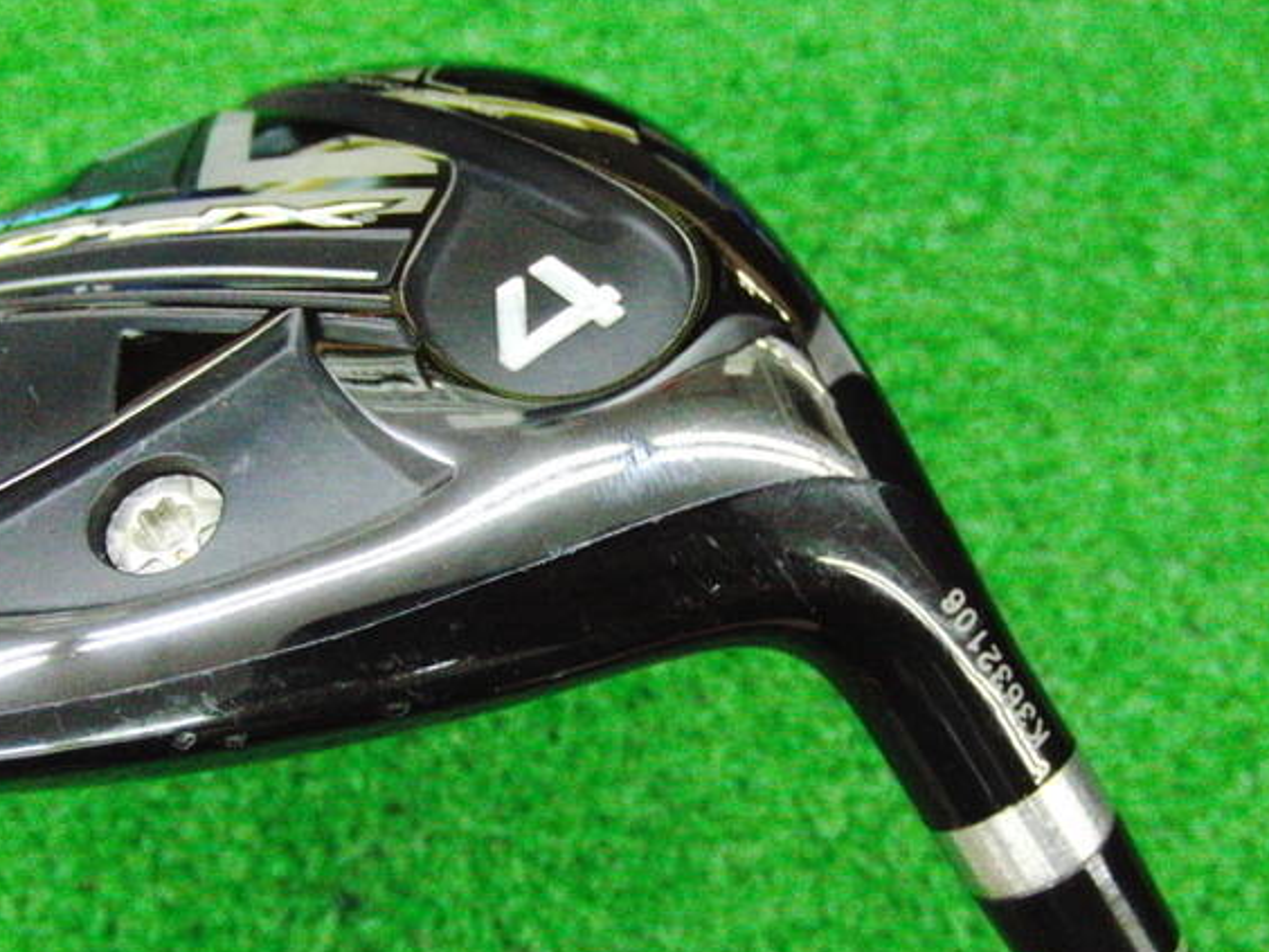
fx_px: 1540
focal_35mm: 42
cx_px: 648
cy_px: 515
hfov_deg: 44.8
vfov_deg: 34.3
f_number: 3.6
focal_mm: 6.42
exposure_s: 1/125
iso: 3200
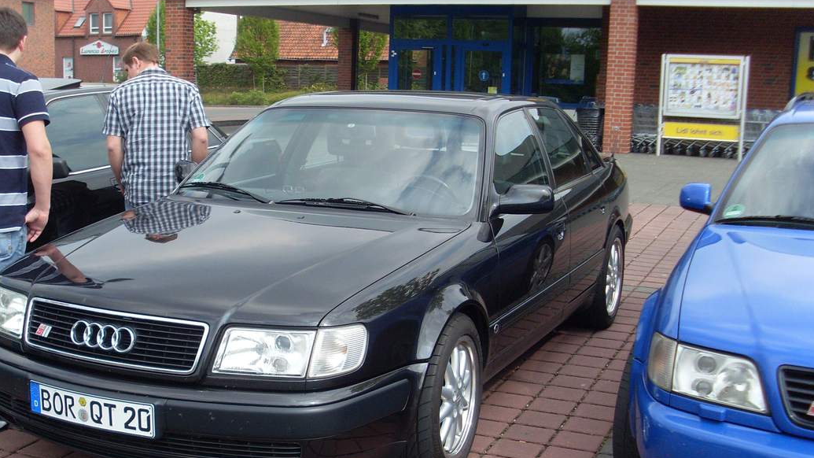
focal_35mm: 48
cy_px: 292
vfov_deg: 24.8
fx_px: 1036
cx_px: 344
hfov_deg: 42.8
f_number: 7.7
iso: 80
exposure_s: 1/125
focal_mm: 6.3
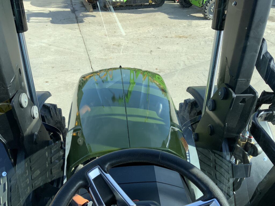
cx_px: 138
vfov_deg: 48.2
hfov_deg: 61.7
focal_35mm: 29
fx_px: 230
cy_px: 103
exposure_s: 1/606
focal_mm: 3
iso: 16
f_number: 1.8
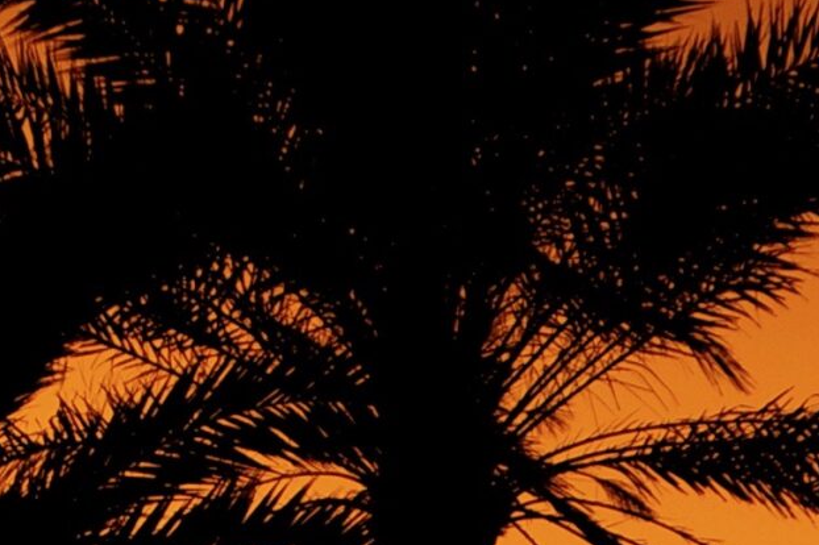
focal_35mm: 926
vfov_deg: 1.5
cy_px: 724
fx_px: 21054
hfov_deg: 2.2
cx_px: 104
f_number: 6.7
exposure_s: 1/180
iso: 400
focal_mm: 150
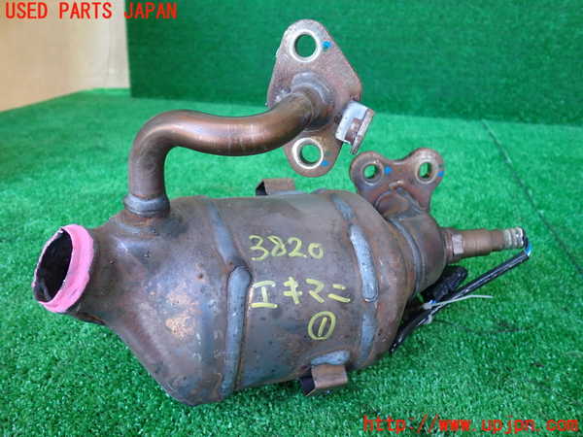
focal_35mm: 30
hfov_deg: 60.0
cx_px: 292
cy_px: 218
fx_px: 505
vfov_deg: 46.8
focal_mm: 5.4
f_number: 2.3
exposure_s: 1/60
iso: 200
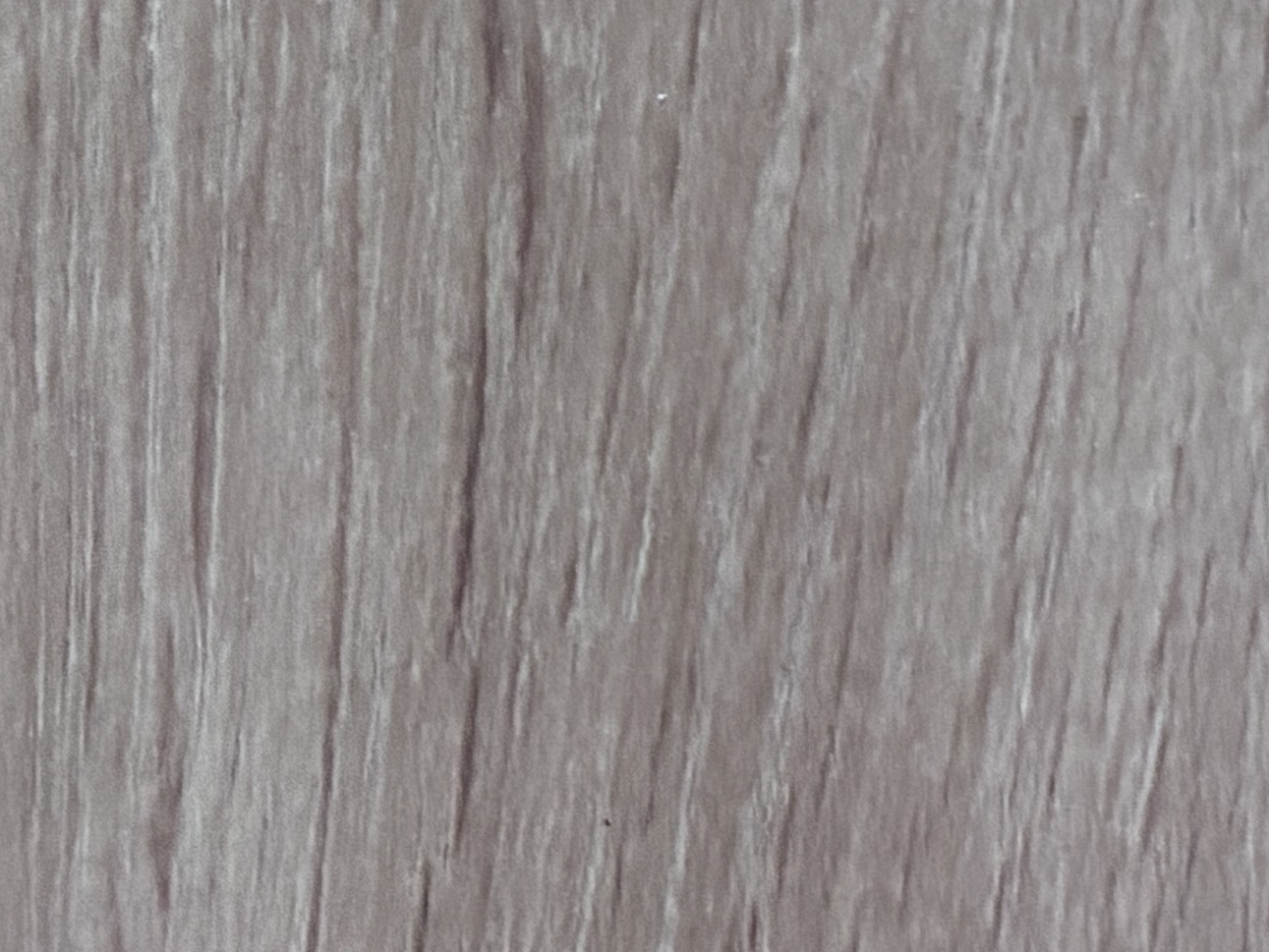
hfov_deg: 13.9
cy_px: -986
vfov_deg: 11.5
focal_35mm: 115
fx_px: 4217
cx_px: 2703
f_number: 1.6
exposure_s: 1/36
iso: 640
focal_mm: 5.96
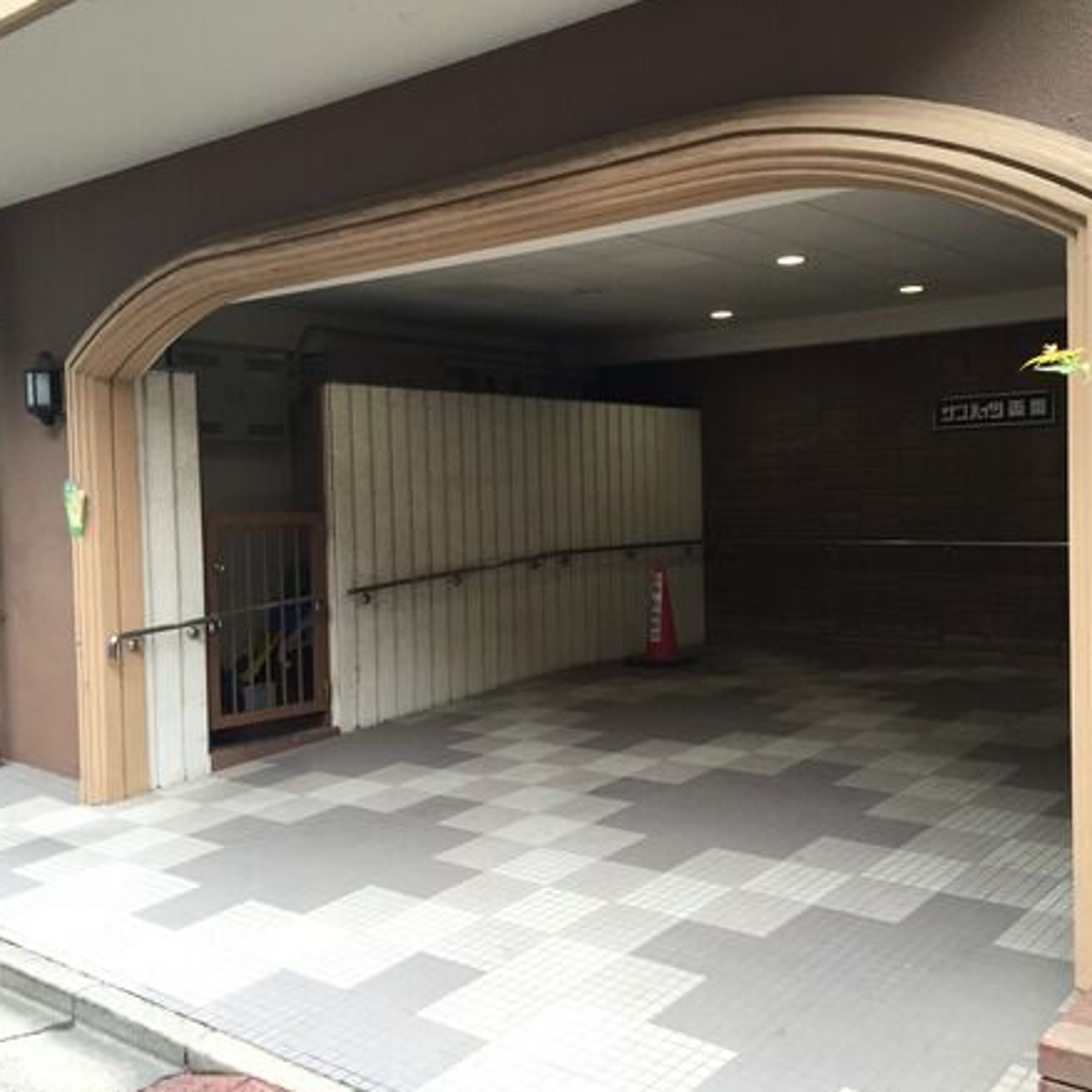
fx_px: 1249
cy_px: 552
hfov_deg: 47.1
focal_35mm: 35
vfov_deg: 47.2
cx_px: 612
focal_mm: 4.15
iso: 32
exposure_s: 1/40
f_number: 2.2
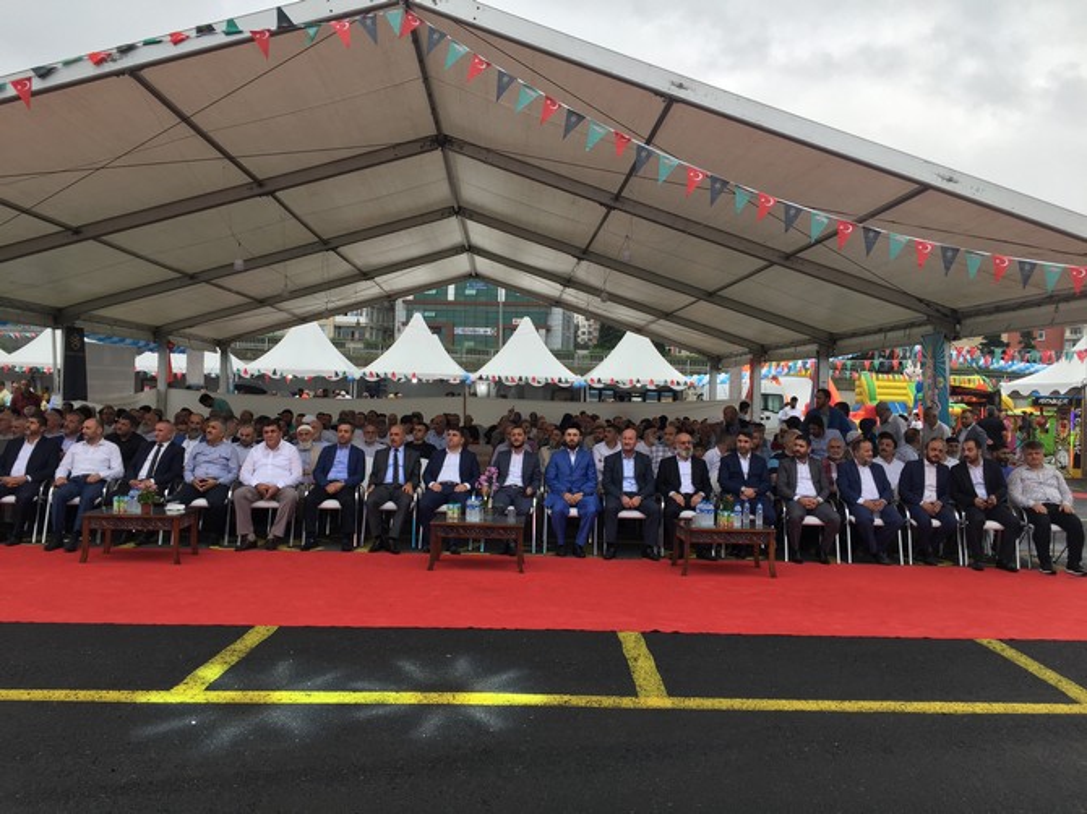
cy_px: 407
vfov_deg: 48.2
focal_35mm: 29
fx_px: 910
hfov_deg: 61.7
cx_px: 544
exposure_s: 1/106
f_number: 2.2
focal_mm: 4.15
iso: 32
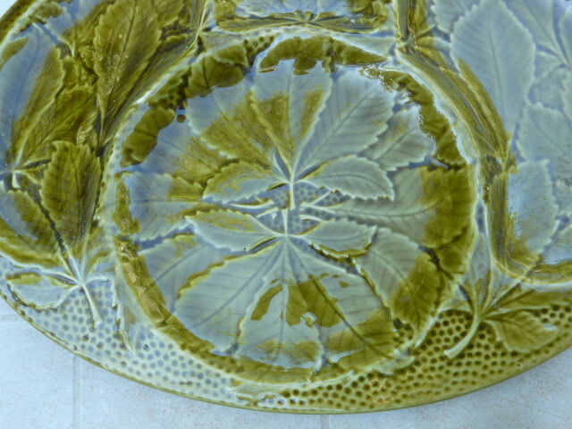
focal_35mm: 28
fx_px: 463
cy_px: 214
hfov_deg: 63.4
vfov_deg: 49.7
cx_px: 286
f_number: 8
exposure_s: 1/25
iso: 200
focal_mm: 4.6
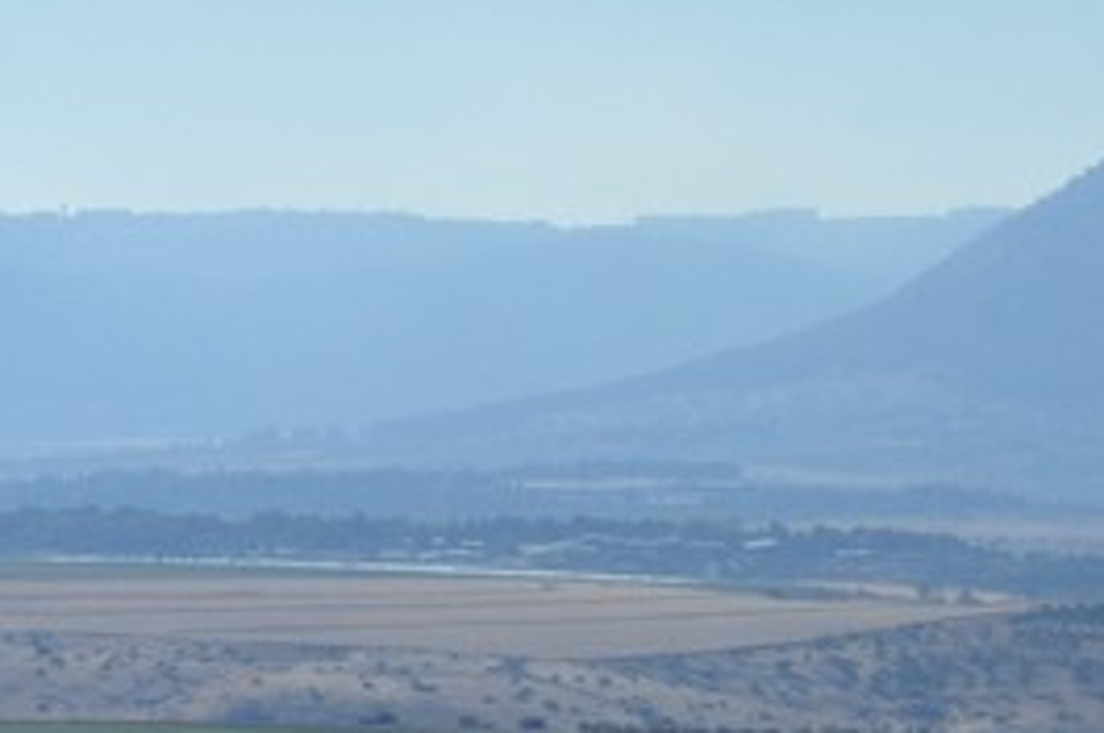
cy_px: 1187
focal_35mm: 375
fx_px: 11486
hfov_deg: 5.3
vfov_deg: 3.6
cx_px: 2991
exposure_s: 1/320
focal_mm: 62
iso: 200
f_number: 14
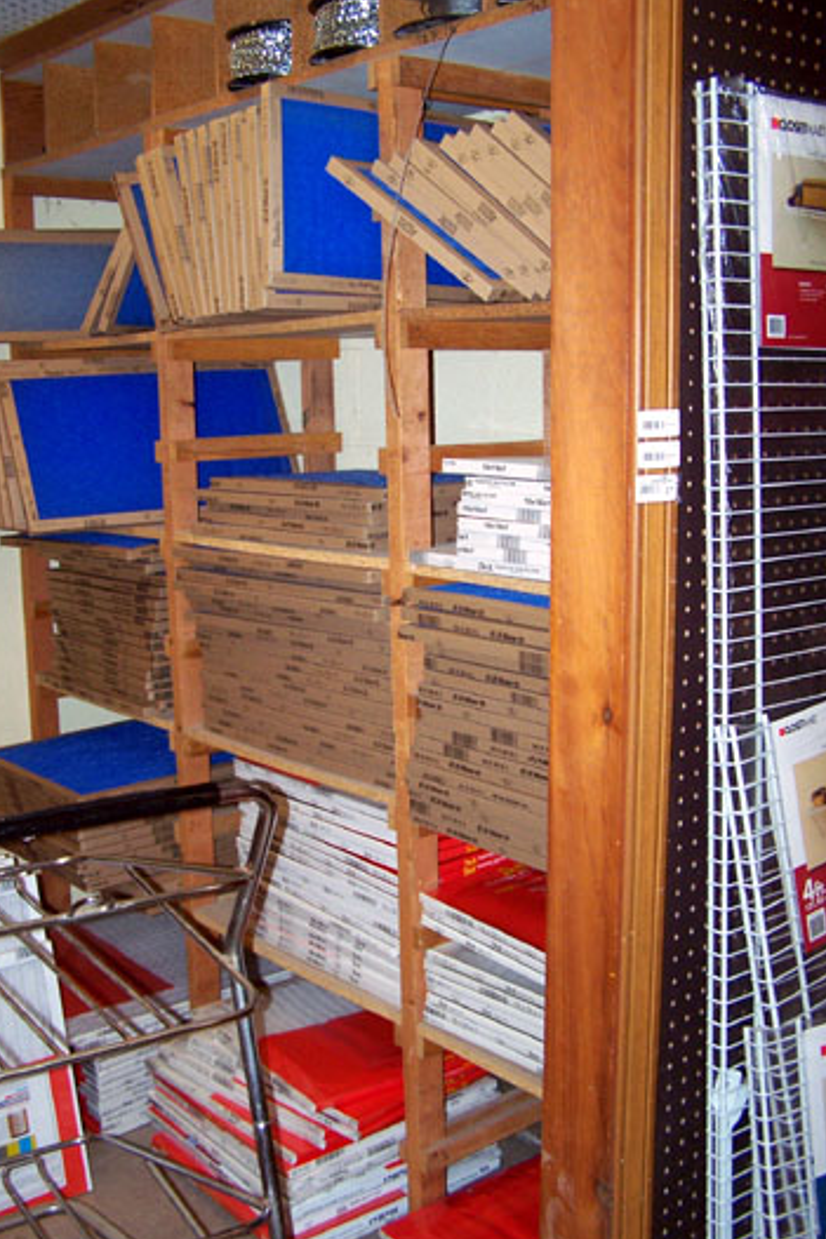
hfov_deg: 33.3
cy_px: 620
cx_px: 362
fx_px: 1377
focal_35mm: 40
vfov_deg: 48.5
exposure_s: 1/60
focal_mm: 6.3
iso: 160
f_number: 2.8
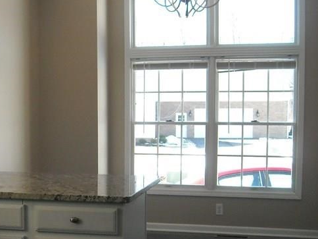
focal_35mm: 74
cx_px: 11
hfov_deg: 25.2
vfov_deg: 19.8
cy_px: 163
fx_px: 680
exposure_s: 1/239
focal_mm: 5.7
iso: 259
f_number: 2.8
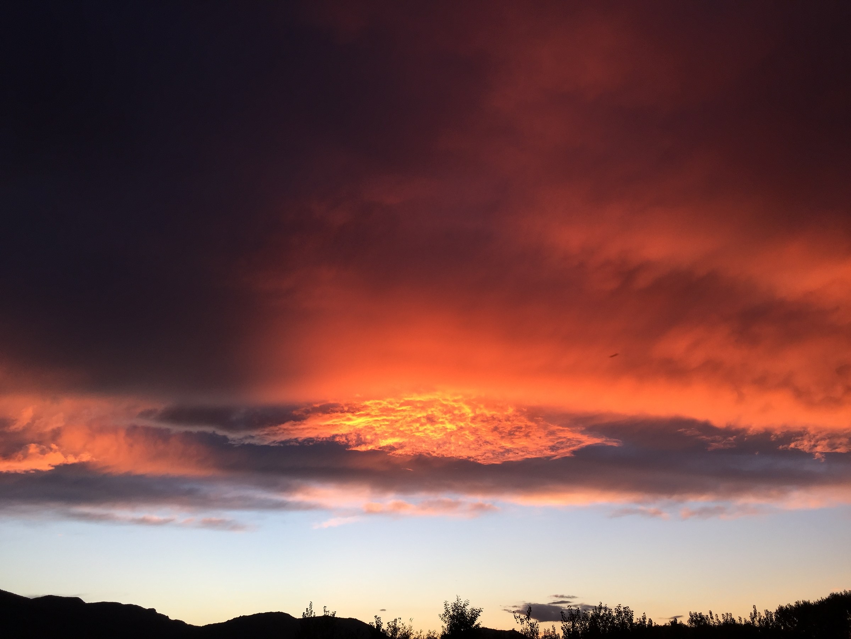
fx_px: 713
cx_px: 426
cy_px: 320
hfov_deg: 61.7
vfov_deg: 48.2
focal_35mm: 29
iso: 32
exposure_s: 1/130
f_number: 2.2
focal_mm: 4.15
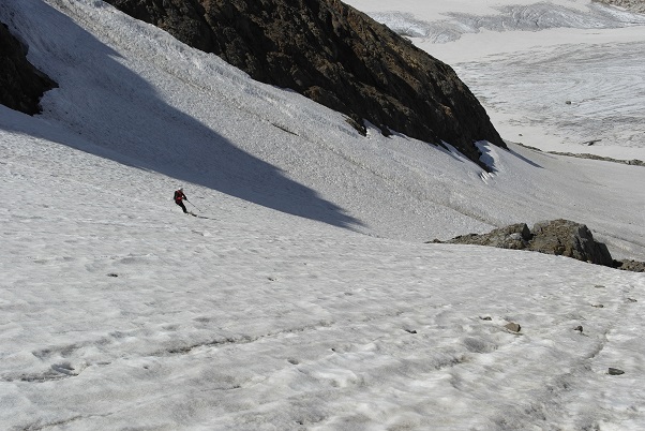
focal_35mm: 33
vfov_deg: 40.0
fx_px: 592
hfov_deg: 57.2
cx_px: 322
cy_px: 216
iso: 100
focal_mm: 22
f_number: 8
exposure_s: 1/500
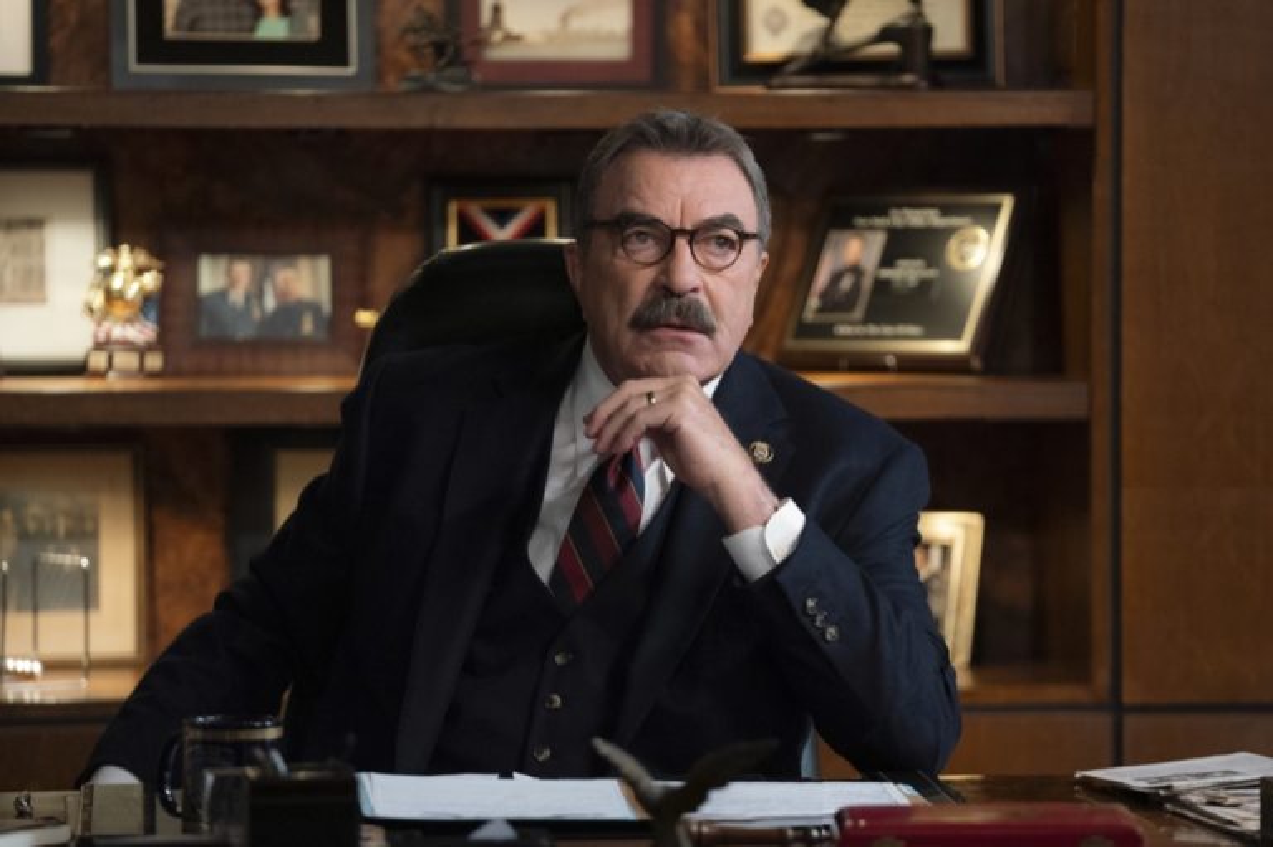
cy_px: 424
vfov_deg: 7.6
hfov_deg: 11.4
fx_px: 6396
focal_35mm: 181
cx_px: 636
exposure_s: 1/160
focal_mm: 181
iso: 4000
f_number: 3.2
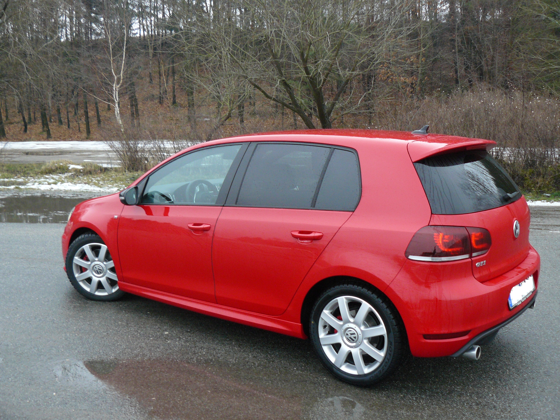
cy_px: 210
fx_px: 582
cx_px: 280
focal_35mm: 36
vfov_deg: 39.7
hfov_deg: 51.4
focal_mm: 6
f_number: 2.8
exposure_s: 1/30
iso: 160
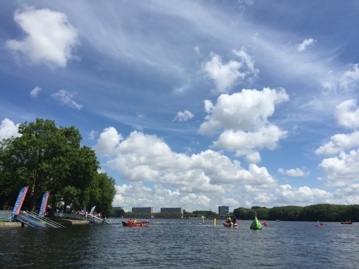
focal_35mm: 29
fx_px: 301
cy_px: 134
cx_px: 180
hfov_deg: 61.7
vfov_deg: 48.2
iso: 32
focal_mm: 4.15
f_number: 2.2
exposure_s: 1/3968
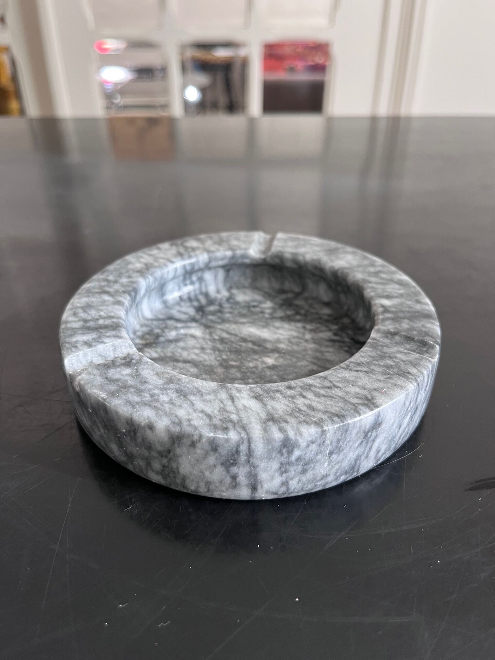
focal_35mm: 26
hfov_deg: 53.1
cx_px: 248
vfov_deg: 67.3
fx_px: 496
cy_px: 330
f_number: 1.6
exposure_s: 1/81
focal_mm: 5.1
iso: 125
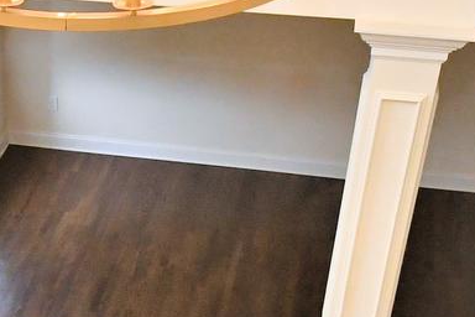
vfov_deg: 16.7
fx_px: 1055
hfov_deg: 24.0
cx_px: -21
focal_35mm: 80
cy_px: 324
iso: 1600
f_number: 9
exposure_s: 1/160
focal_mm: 10
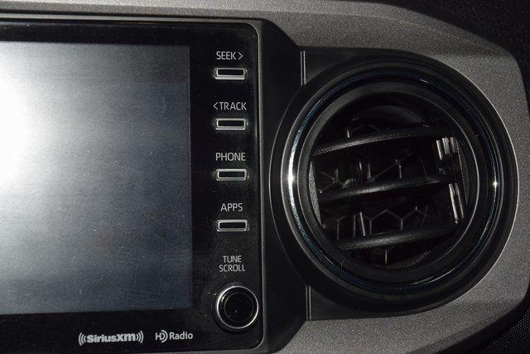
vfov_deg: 13.0
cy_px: 177
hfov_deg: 19.5
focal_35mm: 105
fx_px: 1546
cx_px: 265
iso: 100
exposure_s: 1/125
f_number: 8
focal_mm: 70
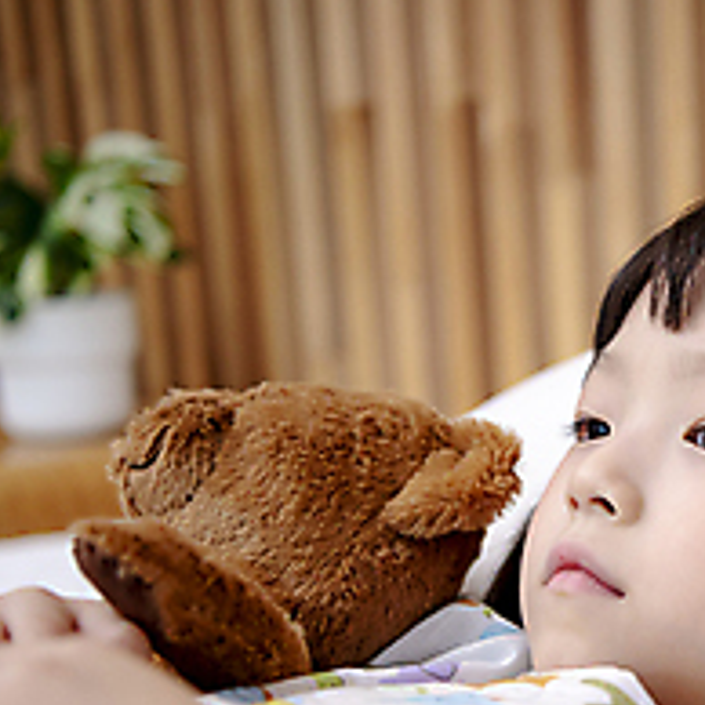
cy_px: 676
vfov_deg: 17.1
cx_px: 821
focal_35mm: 100
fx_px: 2304
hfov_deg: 16.7
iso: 400
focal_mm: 38
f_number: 2.8
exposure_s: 1/125
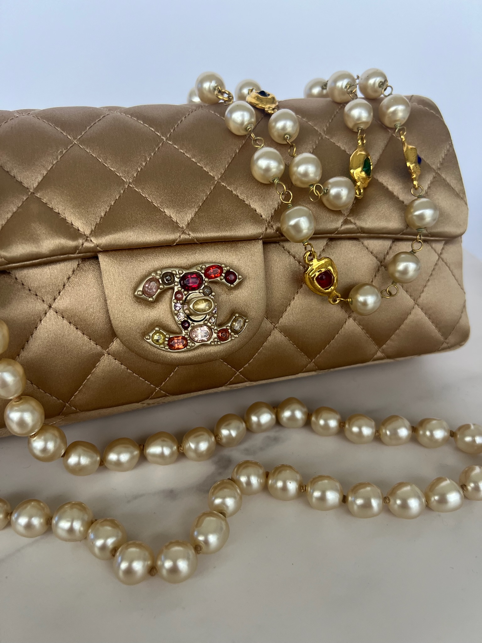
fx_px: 483
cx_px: 241
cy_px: 322
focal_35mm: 26
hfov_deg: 53.1
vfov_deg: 67.3
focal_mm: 5.7
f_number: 1.5
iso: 125
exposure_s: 1/121
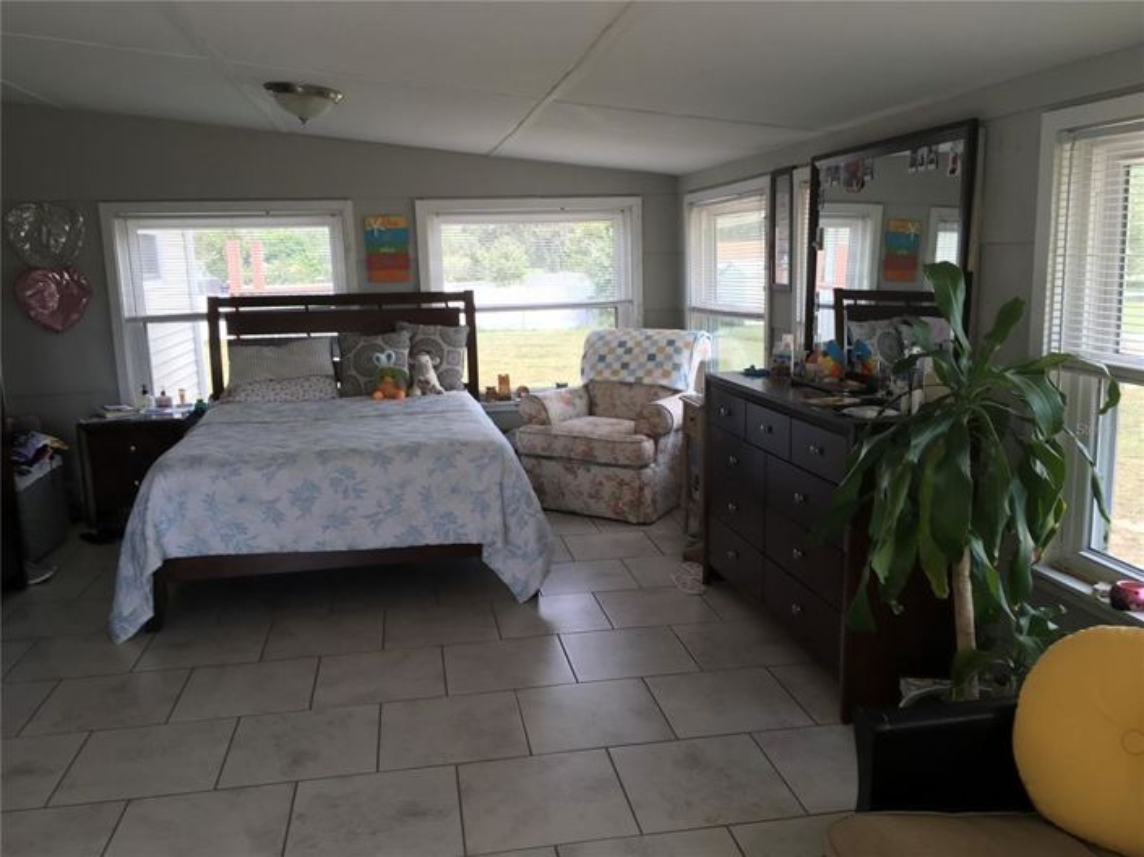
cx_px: 572
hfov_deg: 61.7
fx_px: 958
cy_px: 428
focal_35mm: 29
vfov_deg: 48.2
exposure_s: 1/120
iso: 32
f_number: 2.2
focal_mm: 4.15
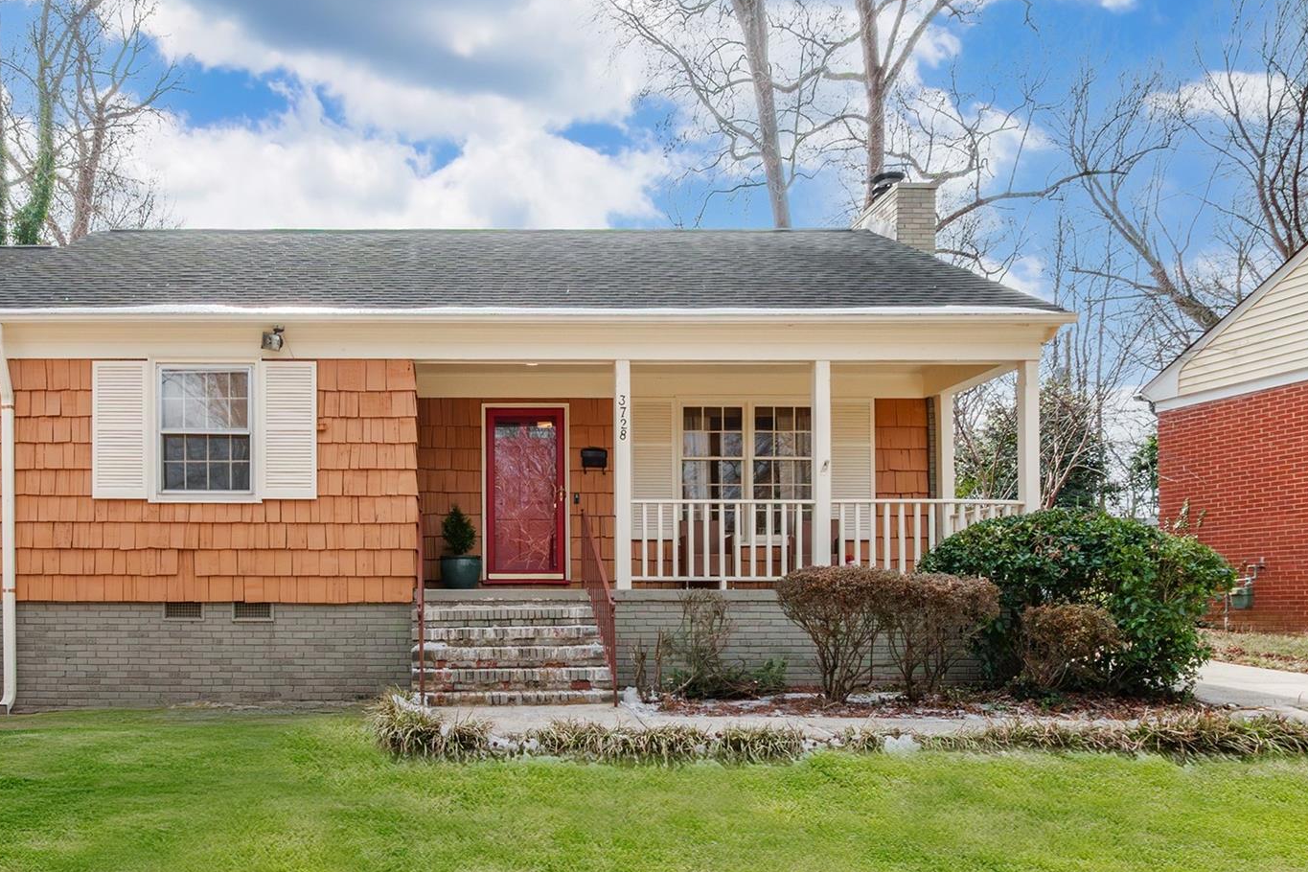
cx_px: 370
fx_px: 899
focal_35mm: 25
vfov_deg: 50.4
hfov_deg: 68.6
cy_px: 609
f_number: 11
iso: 800
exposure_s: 1/640
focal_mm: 11
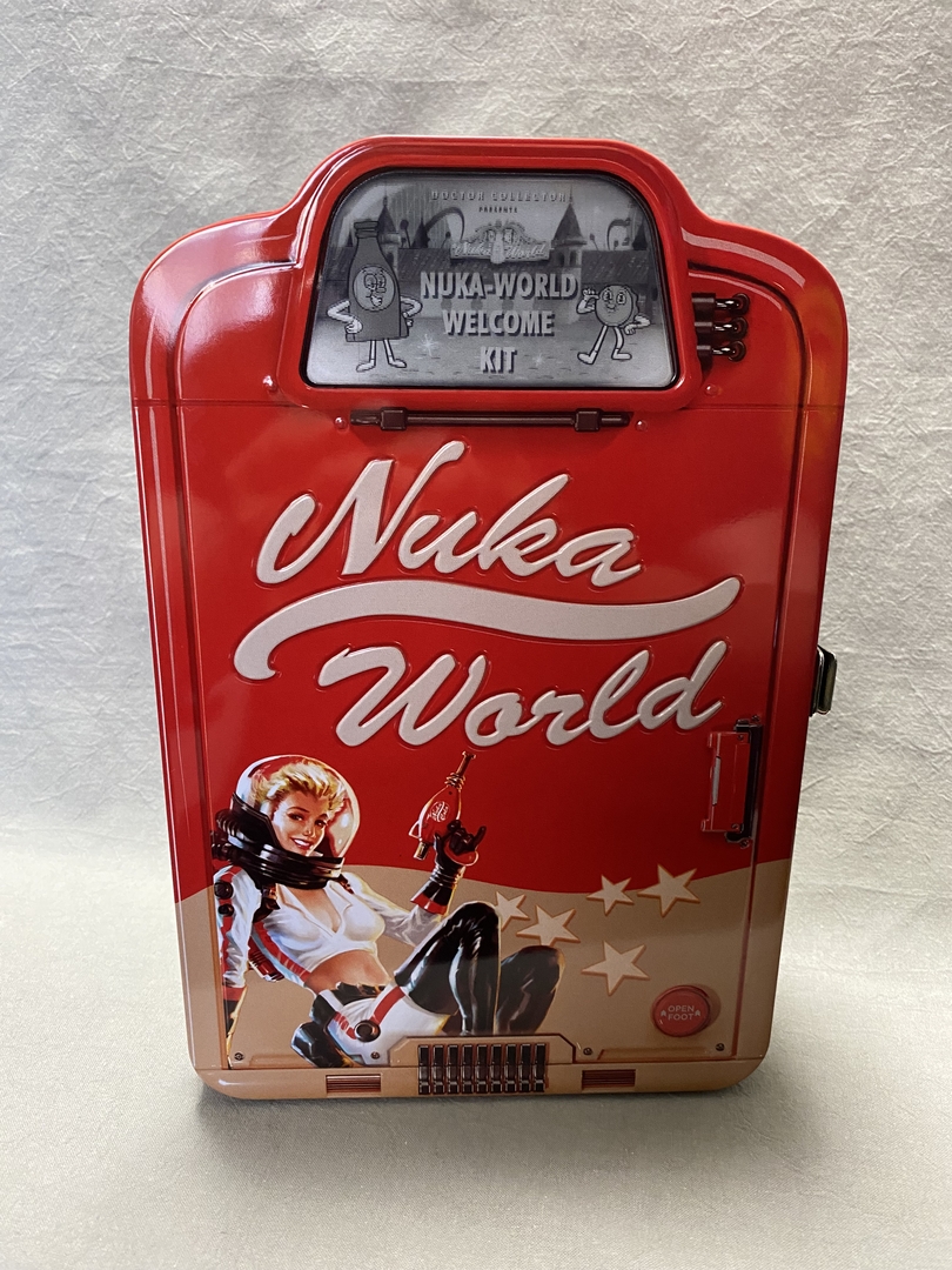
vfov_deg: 67.3
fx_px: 953
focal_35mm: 26
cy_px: 635
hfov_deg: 53.1
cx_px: 476
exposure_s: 1/50
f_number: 1.8
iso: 400
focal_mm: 4.25
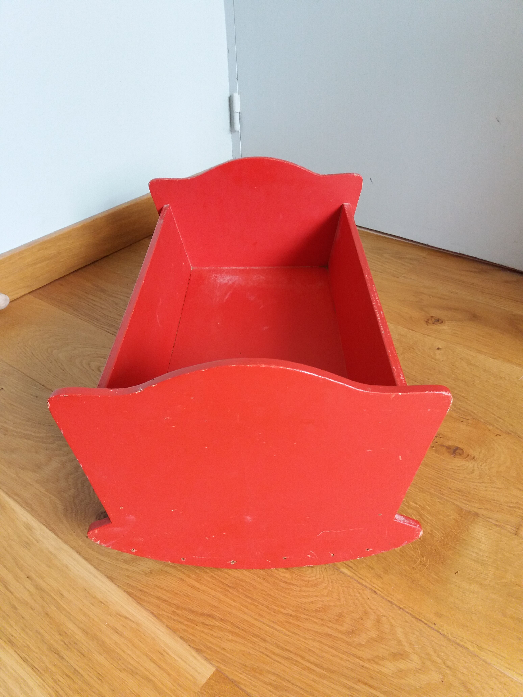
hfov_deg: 49.7
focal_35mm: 28
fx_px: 564
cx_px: 262
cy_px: 348
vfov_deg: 63.4
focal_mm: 3.7
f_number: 1.9
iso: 125
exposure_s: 1/30
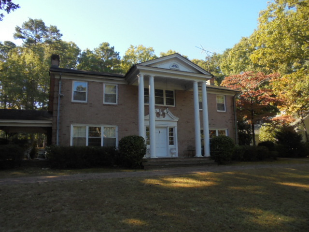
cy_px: 116
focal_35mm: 26
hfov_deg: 67.3
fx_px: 232
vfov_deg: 53.1
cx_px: 154
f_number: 3.5
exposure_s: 1/250
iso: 100
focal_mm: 4.6
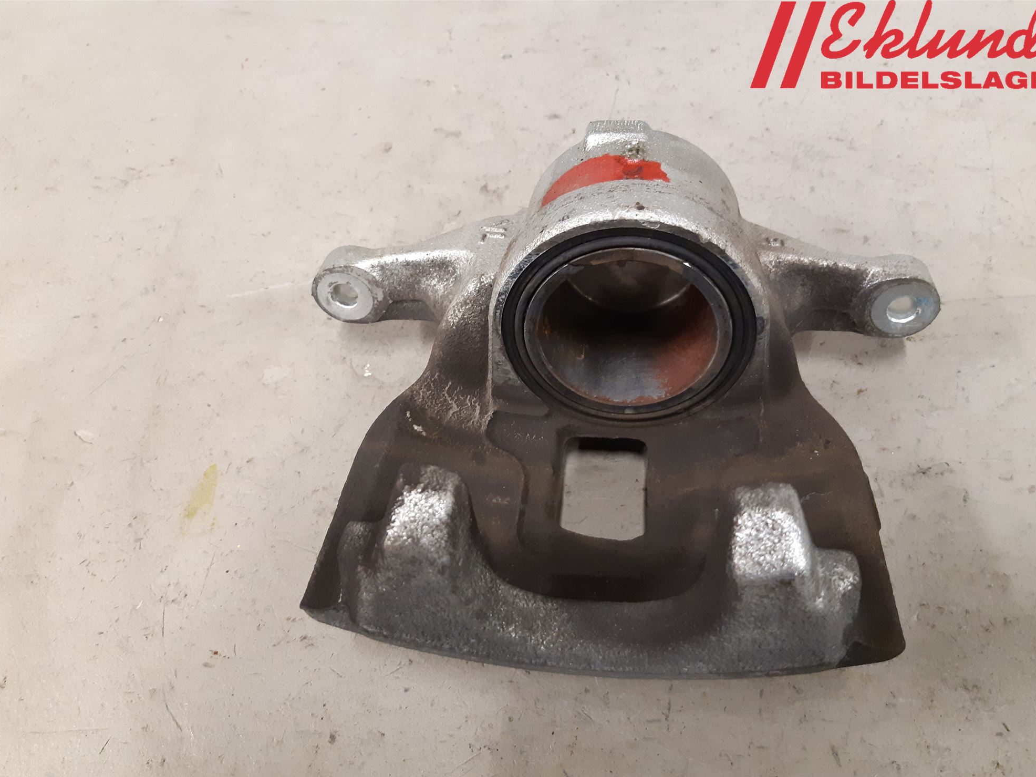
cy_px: 403
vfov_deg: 51.3
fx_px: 808
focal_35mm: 27
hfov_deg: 65.3
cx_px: 535
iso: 250
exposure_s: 1/50
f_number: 1.7
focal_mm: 3.93
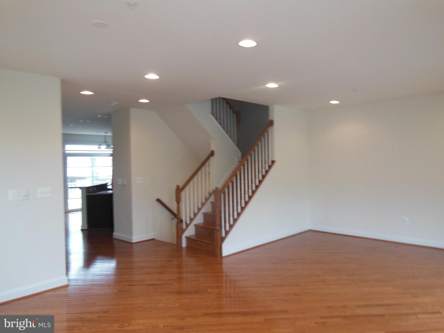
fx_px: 321
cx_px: 222
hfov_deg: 69.4
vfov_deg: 54.9
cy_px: 166
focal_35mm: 25
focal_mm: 4.5
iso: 200
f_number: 3.5
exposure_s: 1/30
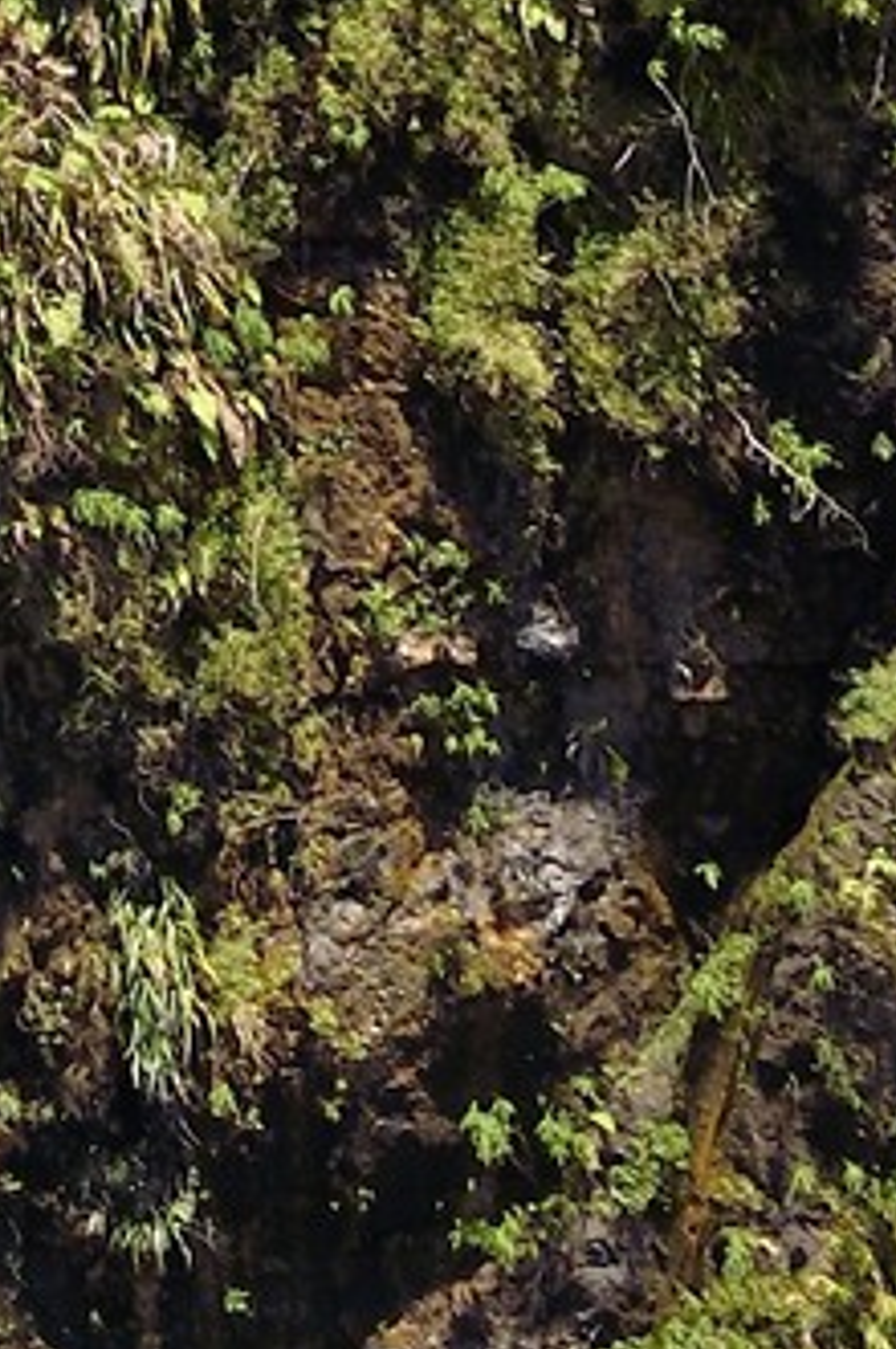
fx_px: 8155
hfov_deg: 5.8
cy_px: -2637
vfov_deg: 8.1
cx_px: -2040
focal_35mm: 218
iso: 200
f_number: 8
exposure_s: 1/250
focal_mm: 30
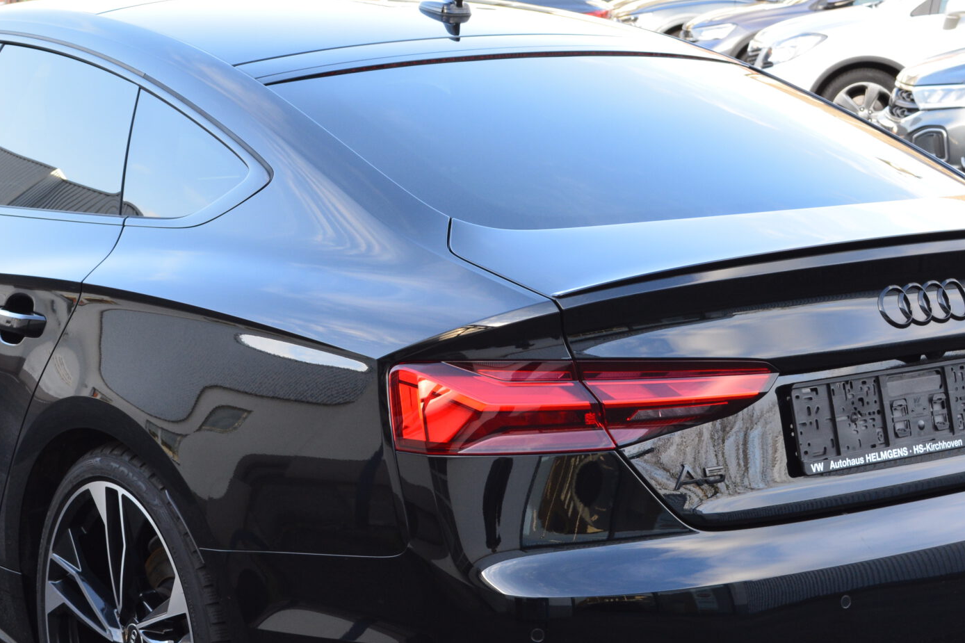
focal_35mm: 83
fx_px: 2224
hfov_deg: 24.4
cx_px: 405
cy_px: 376
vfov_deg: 16.4
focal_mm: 30
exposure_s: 1/40
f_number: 9
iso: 400
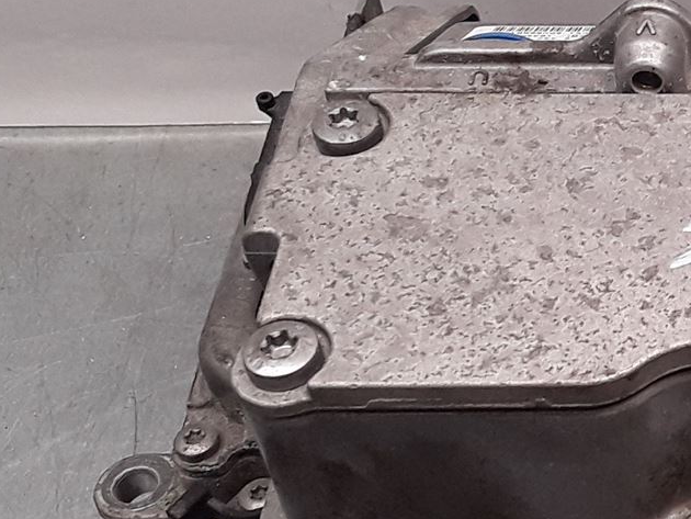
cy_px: 301
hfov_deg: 19.8
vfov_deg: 16.2
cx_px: 903
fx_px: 1817
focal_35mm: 91
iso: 50
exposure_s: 1/100
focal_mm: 2.91
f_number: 1.9
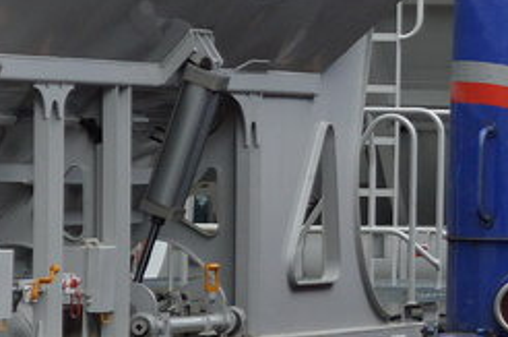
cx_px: 925
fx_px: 5668
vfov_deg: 3.4
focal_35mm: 402
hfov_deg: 5.1
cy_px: 36
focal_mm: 55
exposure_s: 1/800
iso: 400
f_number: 5.6
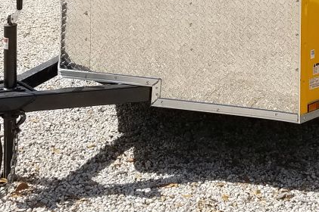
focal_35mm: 90
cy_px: -111
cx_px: 202
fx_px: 797
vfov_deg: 14.1
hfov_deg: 22.6
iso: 50
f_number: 1.7
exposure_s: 1/2272
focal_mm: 4.2
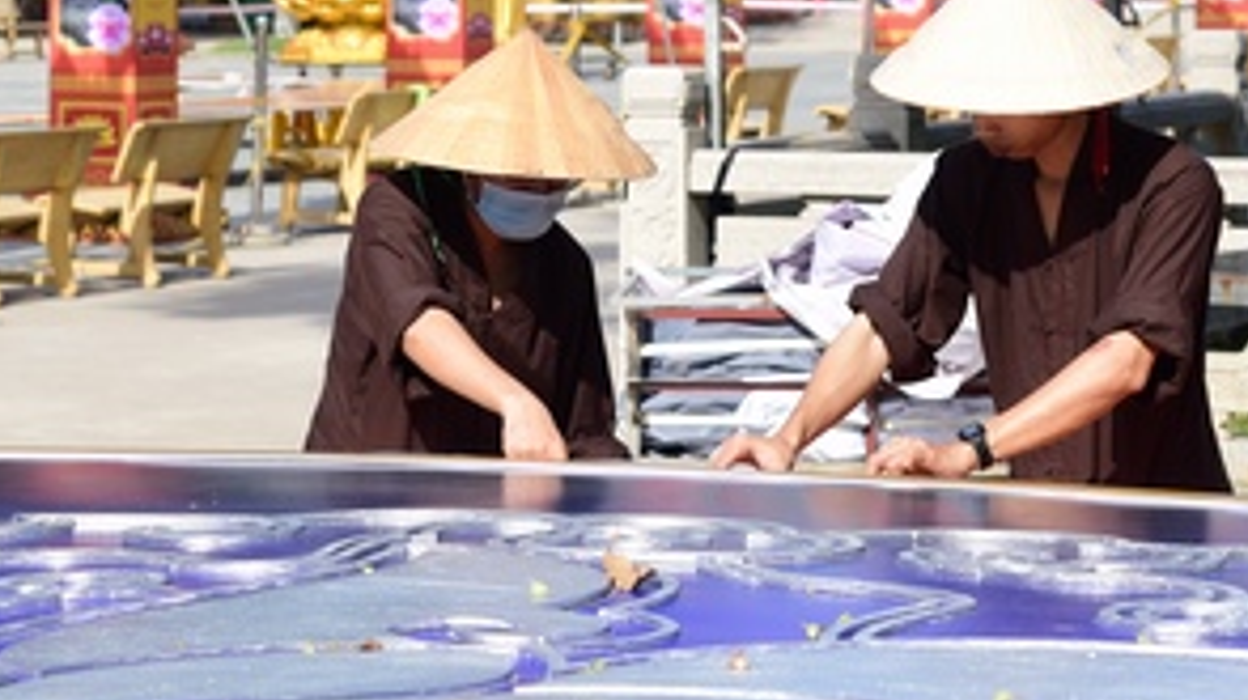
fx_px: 5755
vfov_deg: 7.0
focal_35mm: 174
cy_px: 93
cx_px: 454
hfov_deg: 12.4
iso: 200
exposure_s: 1/400
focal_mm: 75
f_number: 7.1
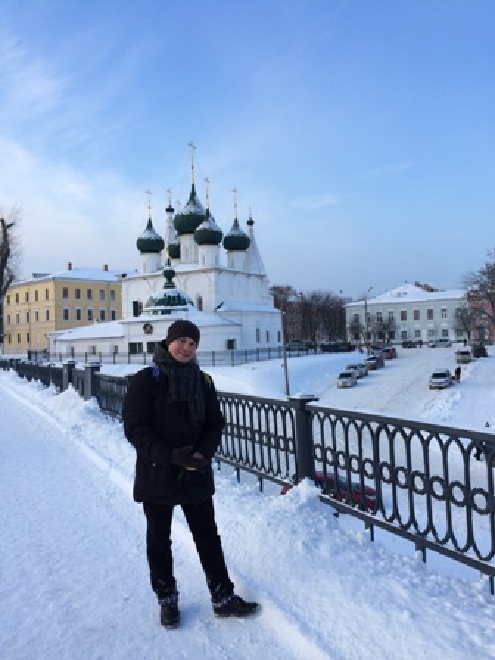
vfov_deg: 60.0
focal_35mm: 30
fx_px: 572
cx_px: 248
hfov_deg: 46.8
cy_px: 330
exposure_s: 1/586
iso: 32
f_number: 2.2
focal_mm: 4.12
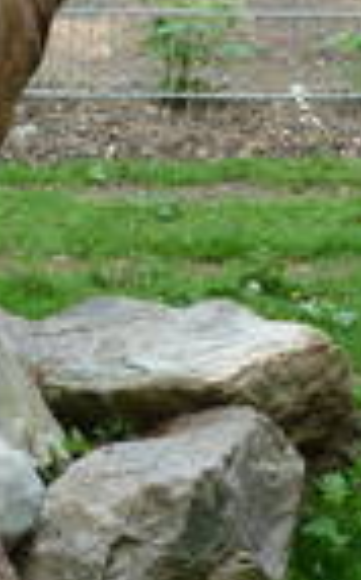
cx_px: -264
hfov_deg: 7.3
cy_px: 215
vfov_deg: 12.0
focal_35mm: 175
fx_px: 2763
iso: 80
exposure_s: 1/80
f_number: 3.9
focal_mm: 9.7
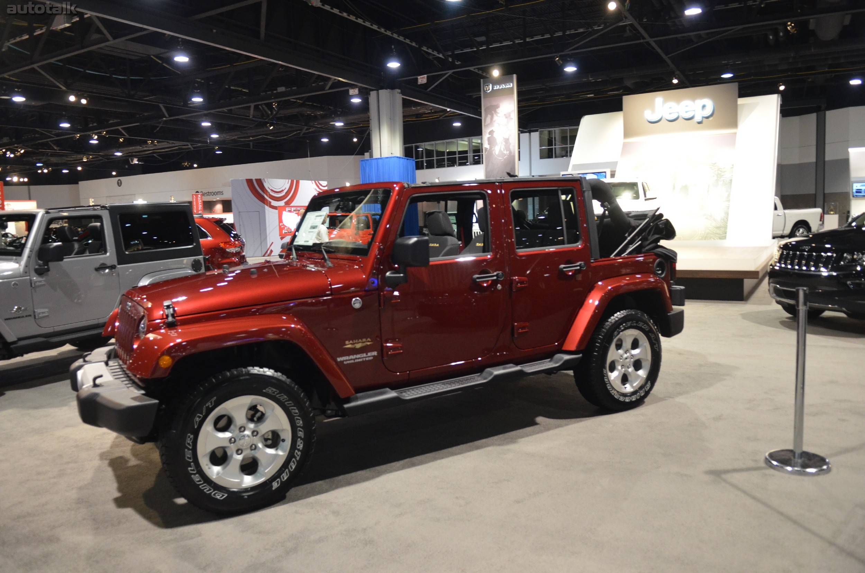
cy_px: 286
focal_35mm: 26
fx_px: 611
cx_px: 432
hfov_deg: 70.5
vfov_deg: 50.2
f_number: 2.8
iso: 1600
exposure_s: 1/30
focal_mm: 17
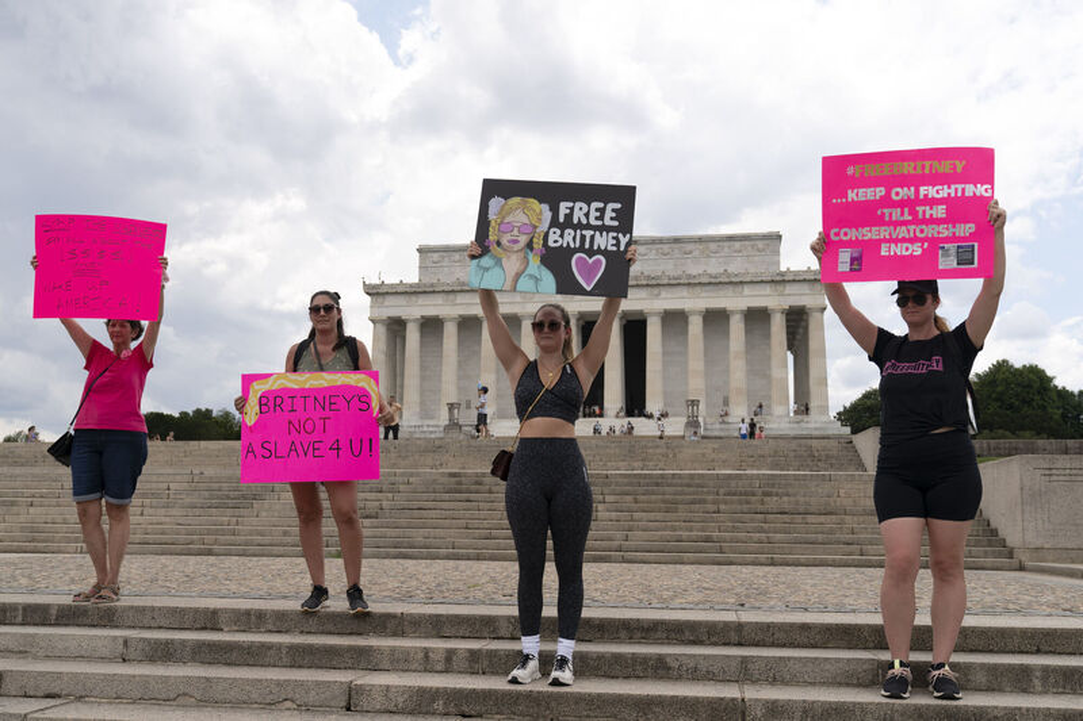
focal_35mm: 35
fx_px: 1053
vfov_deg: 37.8
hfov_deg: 54.4
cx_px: 542
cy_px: 360
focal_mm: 35
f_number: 5.6
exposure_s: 1/400
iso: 80
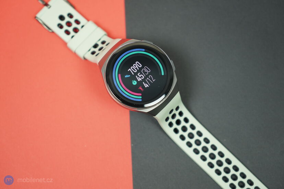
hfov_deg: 28.8
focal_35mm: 70
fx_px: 552
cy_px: 94
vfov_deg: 19.5
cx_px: 142
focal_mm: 70
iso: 1000
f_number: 4
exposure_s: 1/125
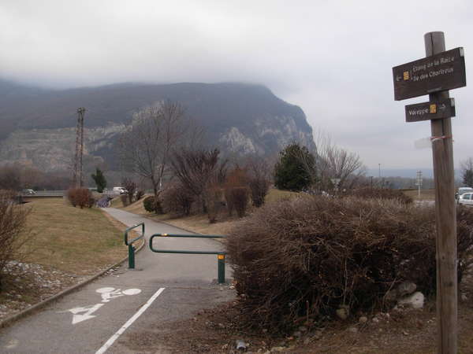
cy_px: 177
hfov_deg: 49.0
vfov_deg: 37.7
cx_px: 236
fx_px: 519
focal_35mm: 38
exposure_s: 1/60.4
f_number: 2.9
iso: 79
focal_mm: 6.3
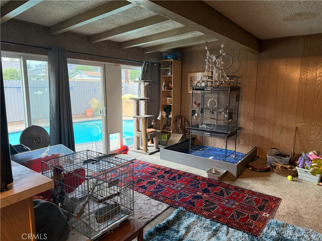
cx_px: 161
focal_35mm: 24
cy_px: 120
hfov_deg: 71.6
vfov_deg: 56.8
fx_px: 223
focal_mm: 6.76
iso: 320
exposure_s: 1/60
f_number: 1.78
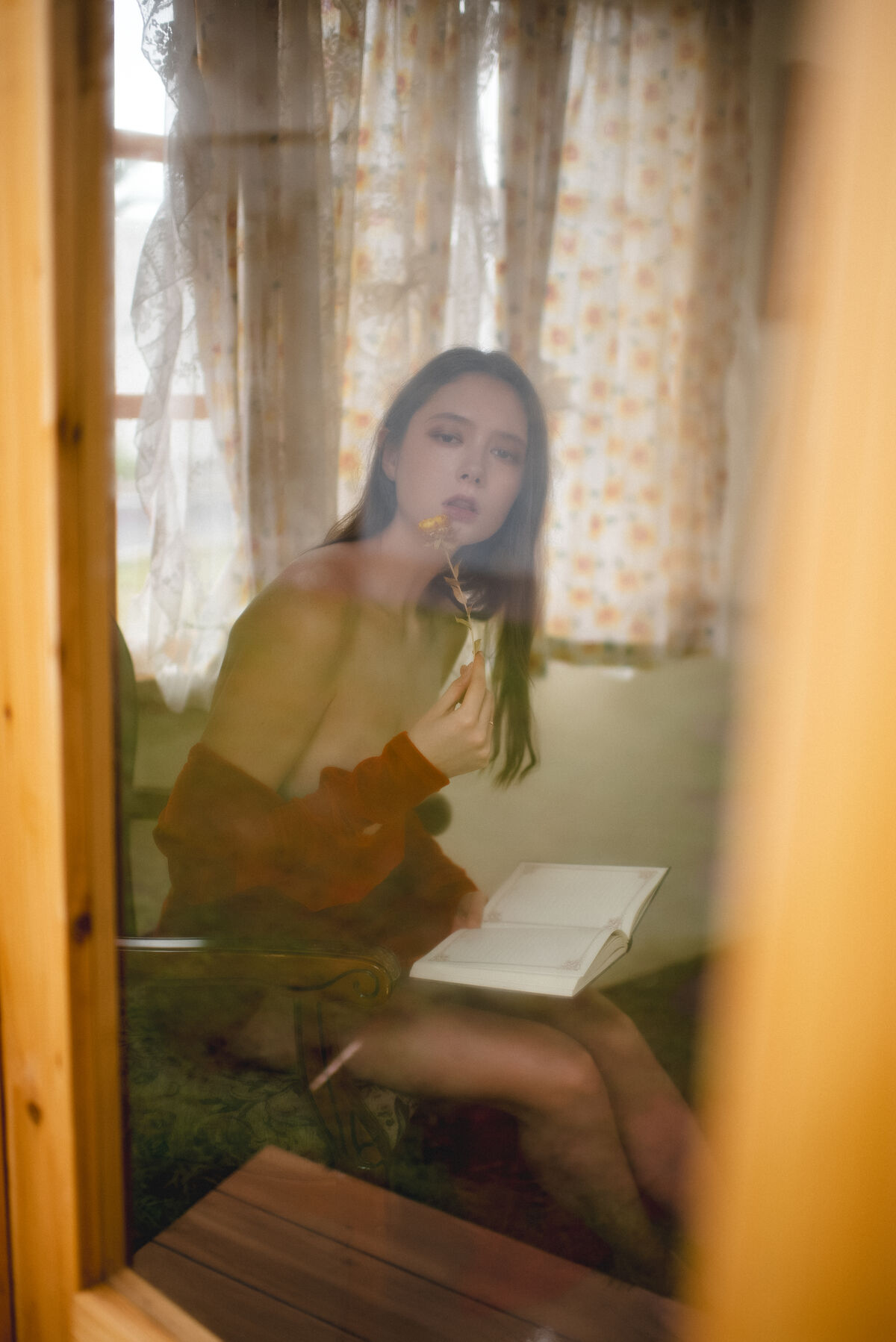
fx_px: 1306
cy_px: 671
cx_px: 448
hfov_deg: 37.9
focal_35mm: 35
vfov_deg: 54.4
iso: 320
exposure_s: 1/1600
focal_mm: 35
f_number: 1.4
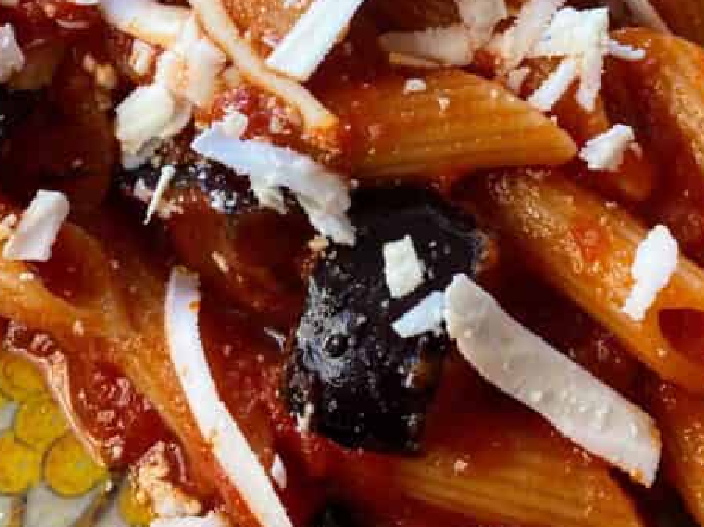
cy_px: -11
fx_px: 1200
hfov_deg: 32.6
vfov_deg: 23.7
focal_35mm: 59
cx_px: 426
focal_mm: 4.2
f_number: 1.8
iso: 50
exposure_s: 1/100
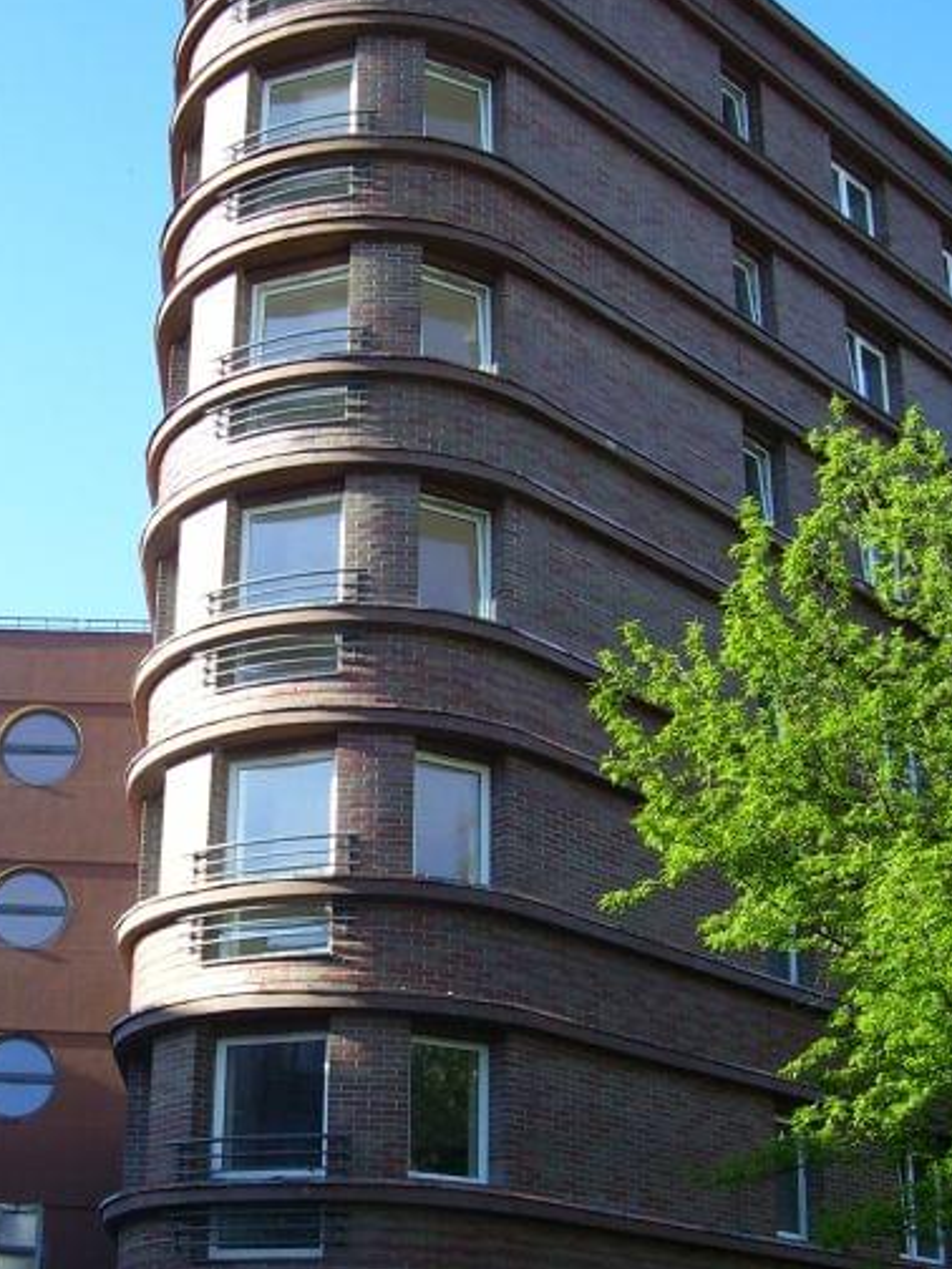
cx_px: 297
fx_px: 1980
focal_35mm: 54
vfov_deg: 35.4
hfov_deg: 26.8
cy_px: 788
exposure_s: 1/500
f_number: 2.7
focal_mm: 5.6
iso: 80
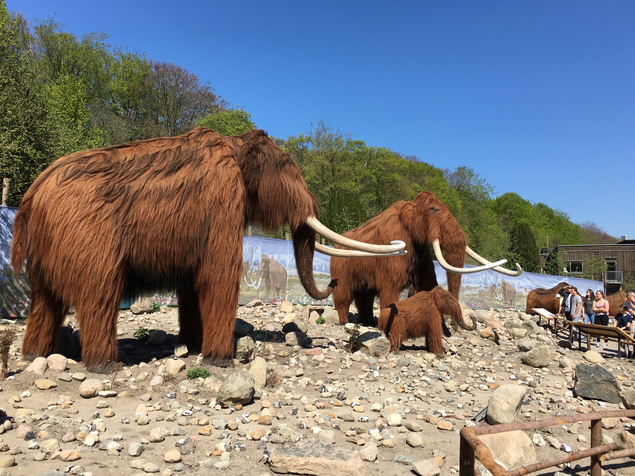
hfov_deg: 60.0
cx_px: 311
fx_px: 550
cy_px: 239
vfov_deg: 46.8
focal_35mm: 30
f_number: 2.2
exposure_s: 1/1508
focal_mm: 4.15
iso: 25
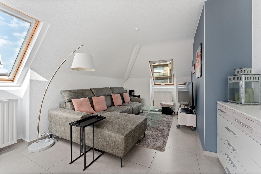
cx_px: 130
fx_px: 101
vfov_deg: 81.2
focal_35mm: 14
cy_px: 87
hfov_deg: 104.3
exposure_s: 1/15
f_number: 9
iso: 100
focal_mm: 14
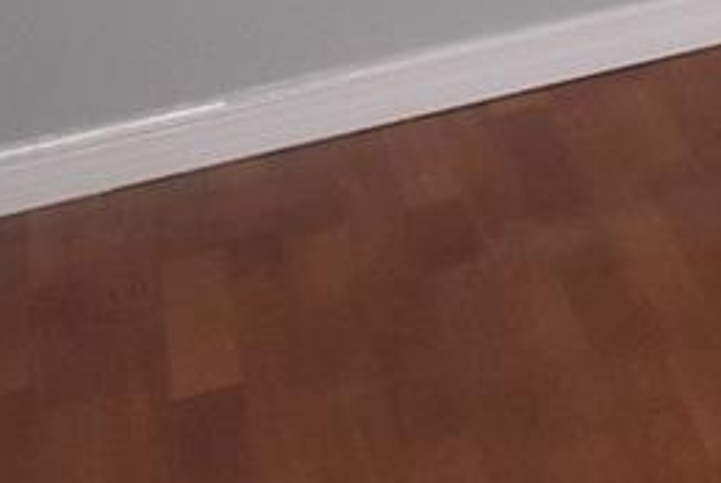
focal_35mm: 129
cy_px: -743
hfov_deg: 11.0
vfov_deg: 9.3
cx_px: 2102
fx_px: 2586
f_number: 8
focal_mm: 14
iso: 1600
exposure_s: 1/160
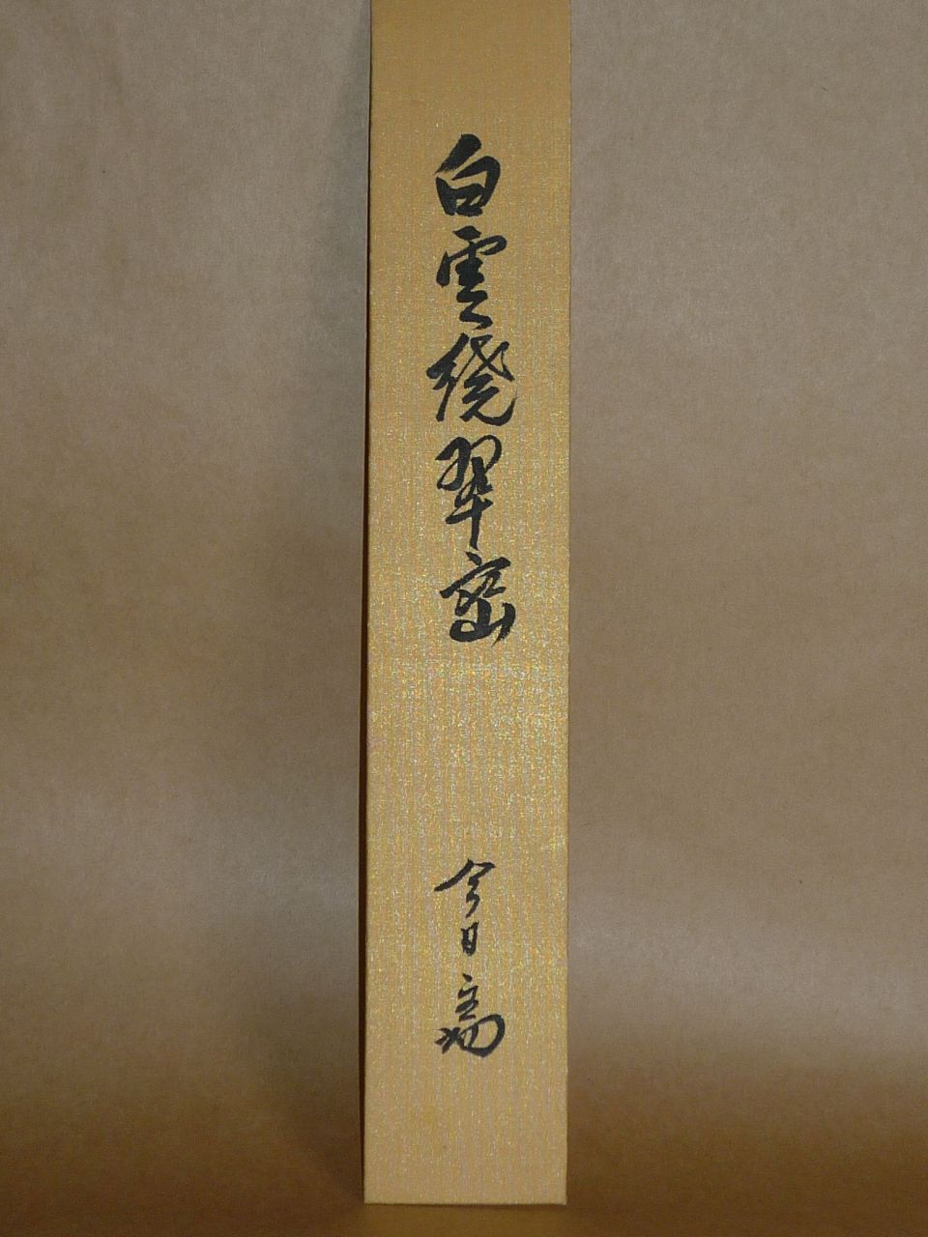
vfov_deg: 32.7
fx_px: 2109
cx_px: 464
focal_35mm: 59
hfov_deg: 24.8
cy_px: 618
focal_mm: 5.8
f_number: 3.6
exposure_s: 1/30
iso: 100
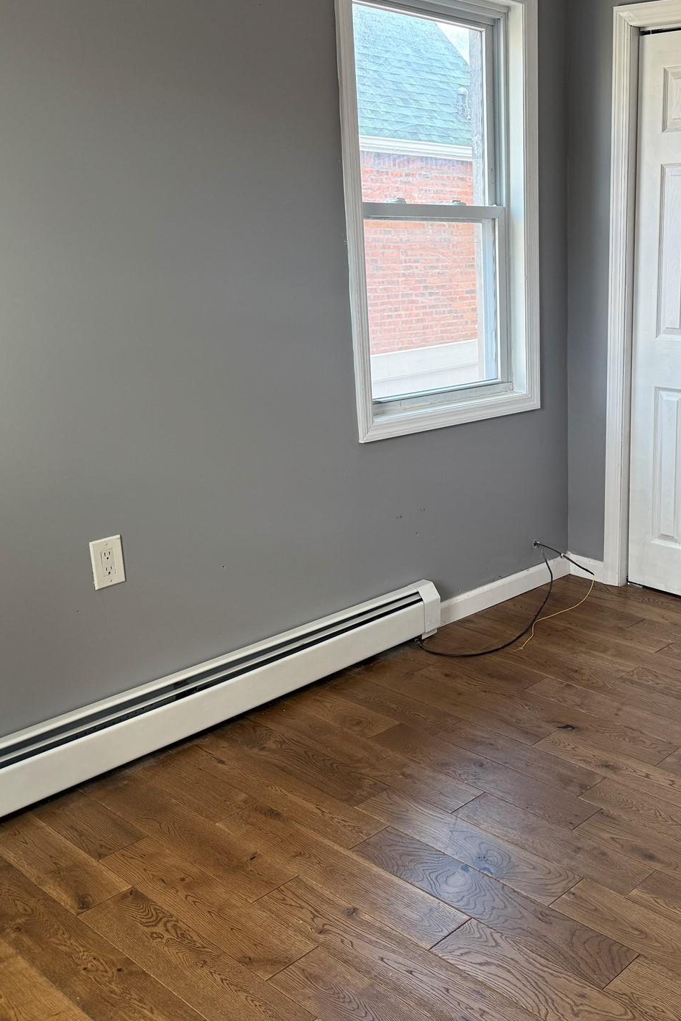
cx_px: 550
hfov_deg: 35.6
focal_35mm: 36
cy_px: 473
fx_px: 1021
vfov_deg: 53.1
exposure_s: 1/120
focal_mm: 6.76
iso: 125
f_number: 1.78
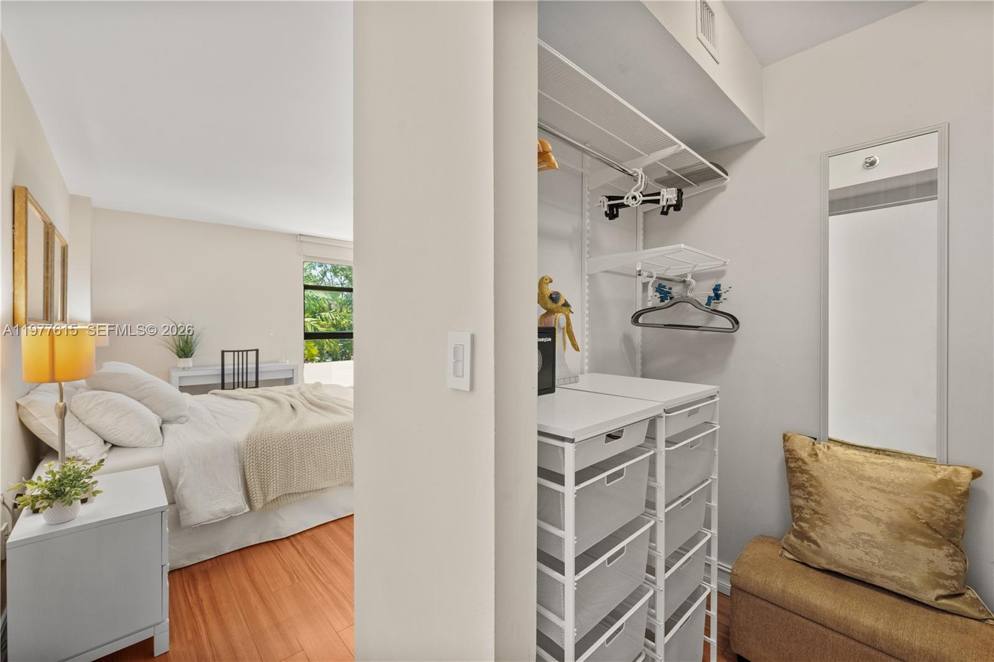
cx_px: 497
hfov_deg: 100.4
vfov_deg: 77.3
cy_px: 331
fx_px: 414
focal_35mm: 15
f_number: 8
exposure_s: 1/2
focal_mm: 15
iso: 320
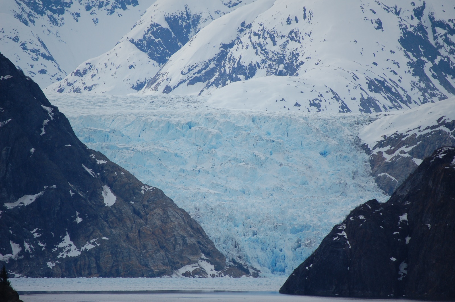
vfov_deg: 4.8
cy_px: 151
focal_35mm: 285
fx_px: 3598
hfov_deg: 7.2
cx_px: 228
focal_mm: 190
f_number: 5.6
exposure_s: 1/1600
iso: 400
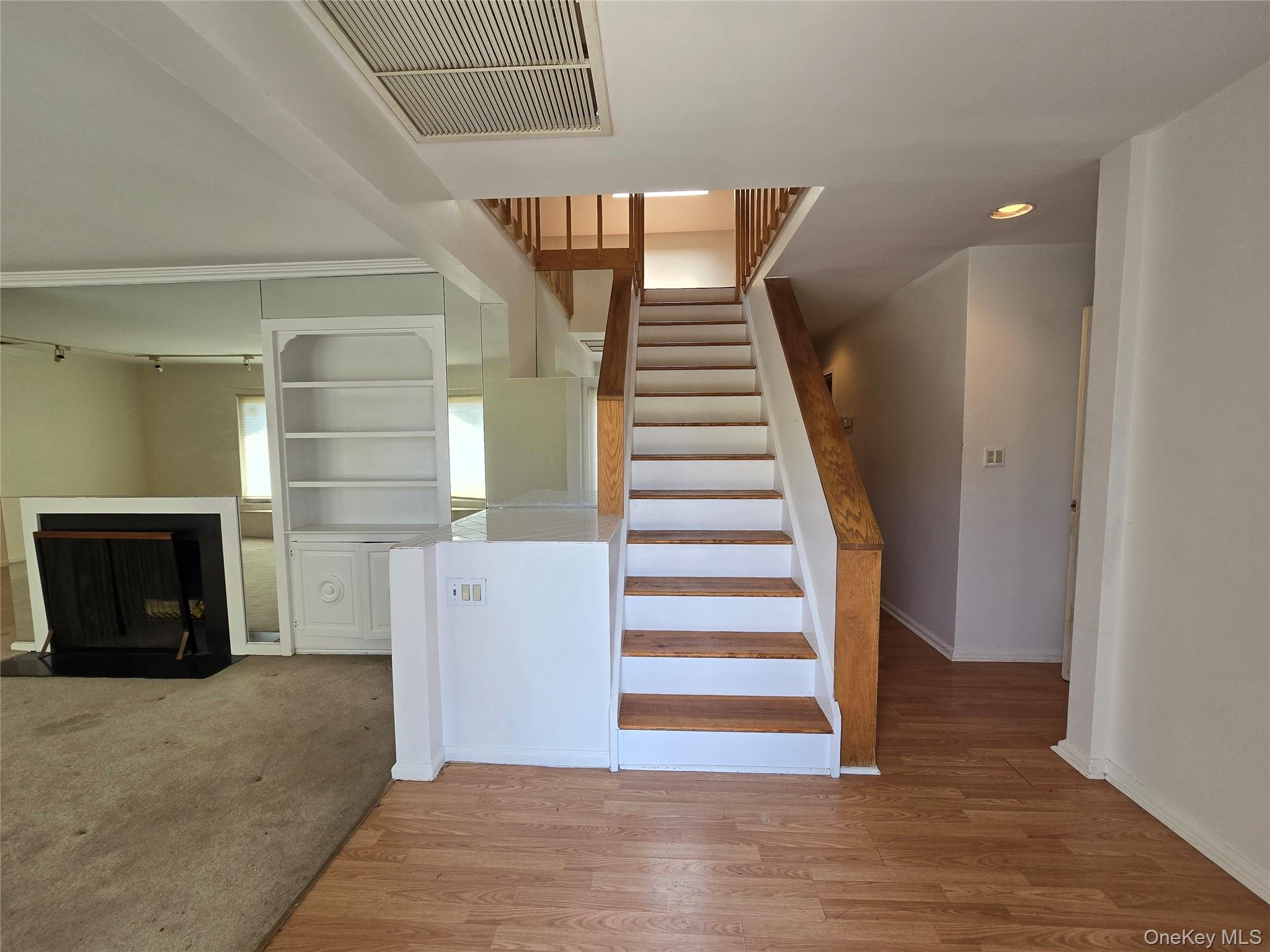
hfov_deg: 106.2
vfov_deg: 89.9
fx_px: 477
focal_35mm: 13
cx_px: 635
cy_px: 476
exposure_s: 1/120
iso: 64
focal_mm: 2.2
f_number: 2.2
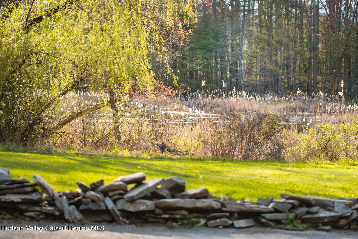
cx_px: 179
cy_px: 120
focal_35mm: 128
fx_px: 1268
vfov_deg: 10.8
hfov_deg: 16.1
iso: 200
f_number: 1.8
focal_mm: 85
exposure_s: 1/4000
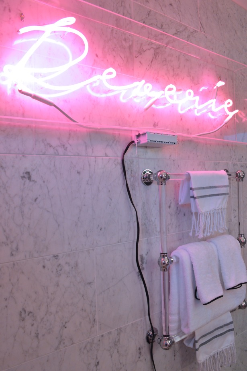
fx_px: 278
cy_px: 186
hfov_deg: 47.9
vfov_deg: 67.4
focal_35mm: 27
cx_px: 124
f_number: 7.1
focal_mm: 18
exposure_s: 1/25
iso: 800
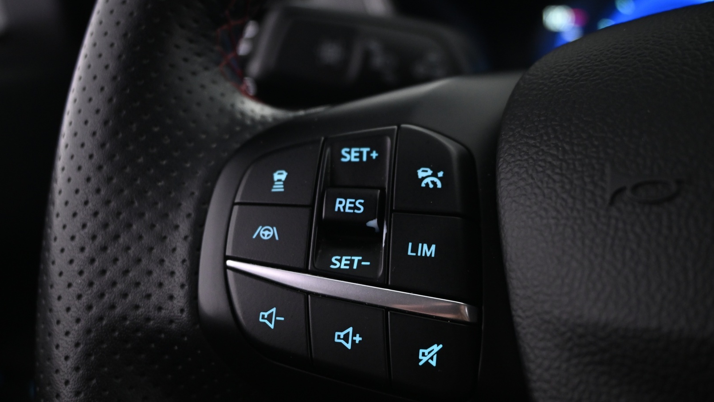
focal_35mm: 40
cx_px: 358
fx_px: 748
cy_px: 236
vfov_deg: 30.0
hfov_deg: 51.0
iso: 1600
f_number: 4.2
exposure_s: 1/13
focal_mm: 25
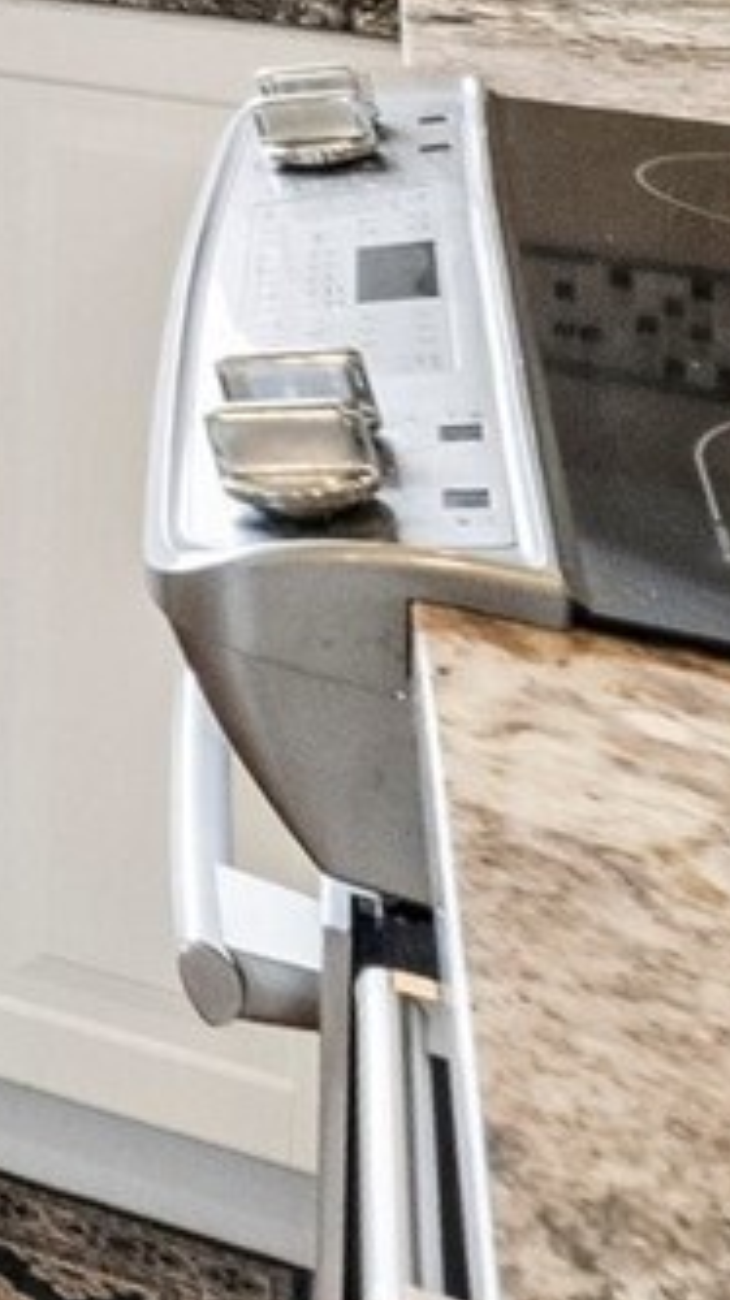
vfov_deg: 22.0
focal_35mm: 80
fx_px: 2756
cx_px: -1649
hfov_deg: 9.9
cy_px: -650
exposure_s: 1/30
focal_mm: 10
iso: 250
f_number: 9
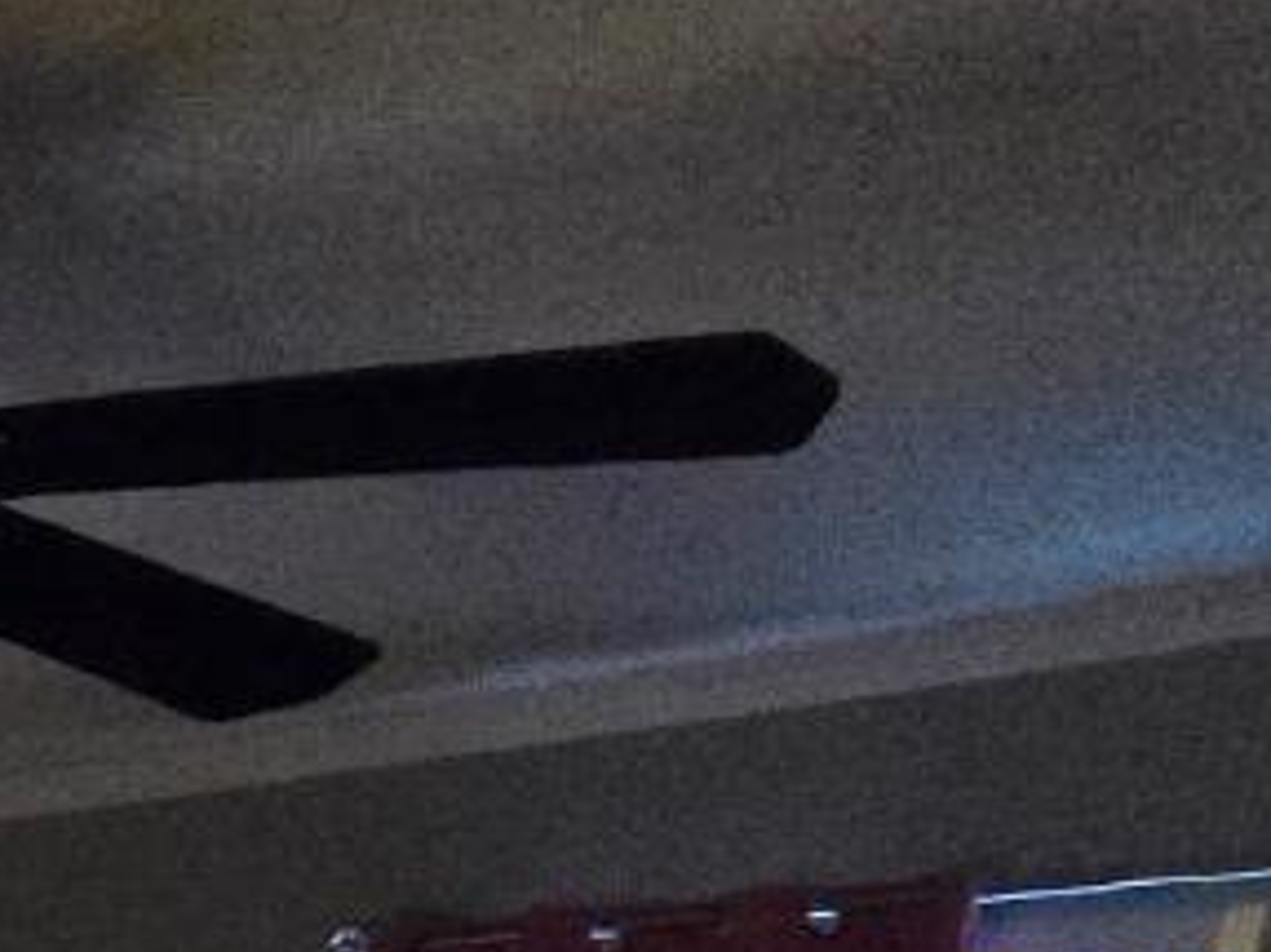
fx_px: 2496
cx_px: -1391
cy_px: 1729
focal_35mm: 68
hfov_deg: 17.7
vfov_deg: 17.4
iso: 1600
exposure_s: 1/60
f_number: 2.2
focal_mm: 2.2
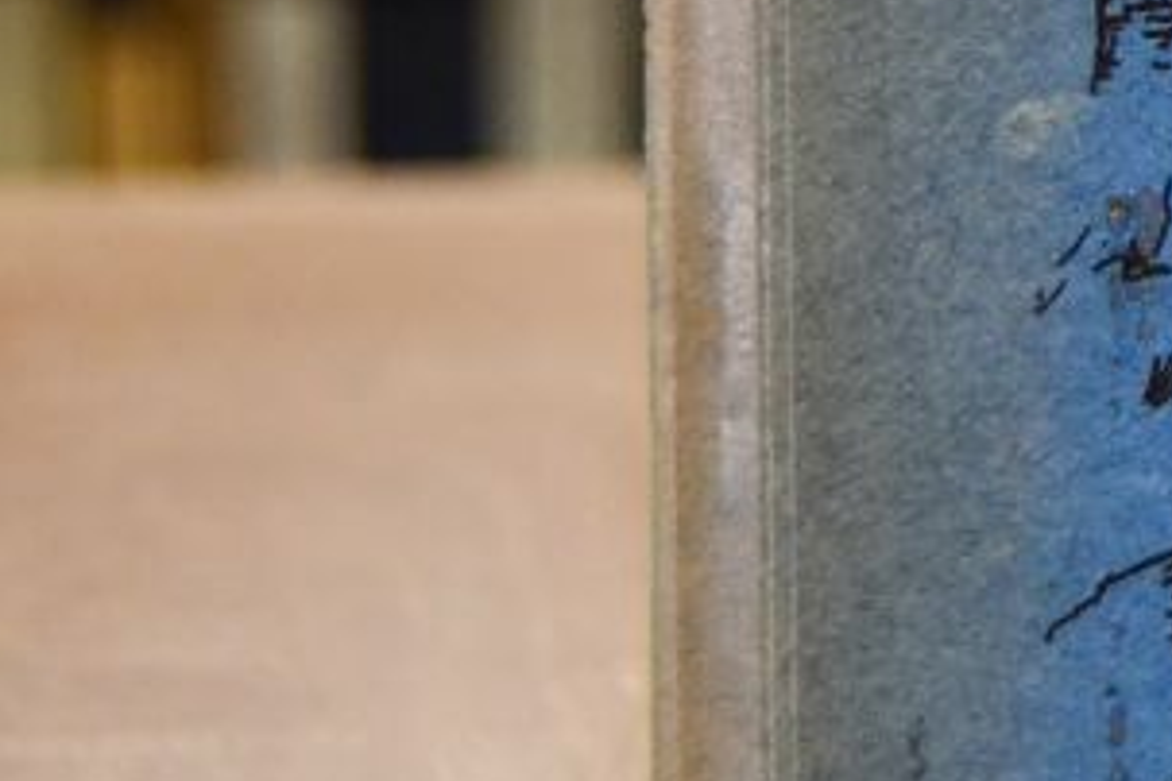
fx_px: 5111
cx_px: 1899
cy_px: -362
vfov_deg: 8.6
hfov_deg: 12.3
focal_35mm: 157
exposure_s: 1/125
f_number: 3.8
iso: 1250
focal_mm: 23
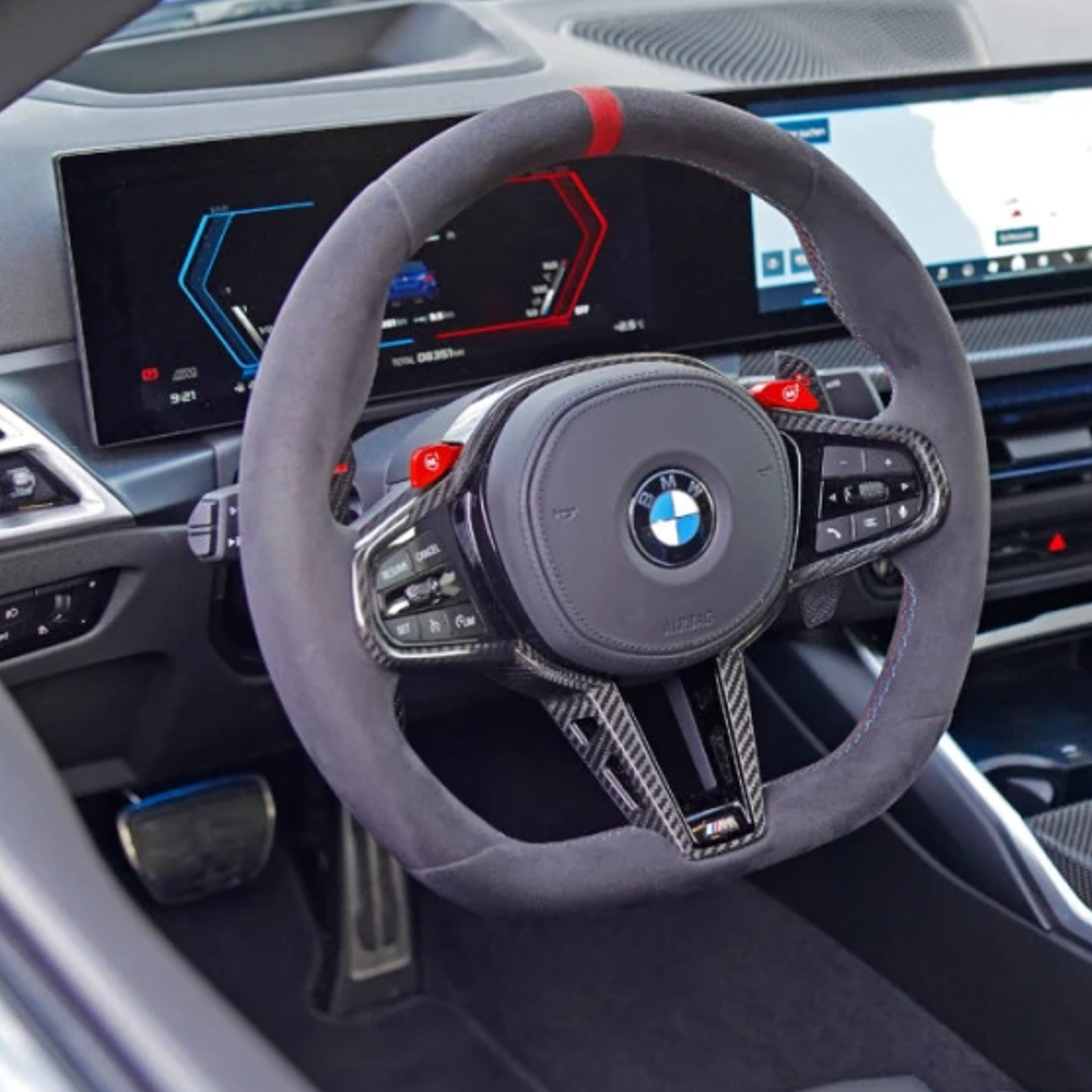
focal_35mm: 64
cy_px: 523
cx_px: 975
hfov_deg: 26.0
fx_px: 2284
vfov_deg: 26.9
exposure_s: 1/160
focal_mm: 35
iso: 1600
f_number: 3.2
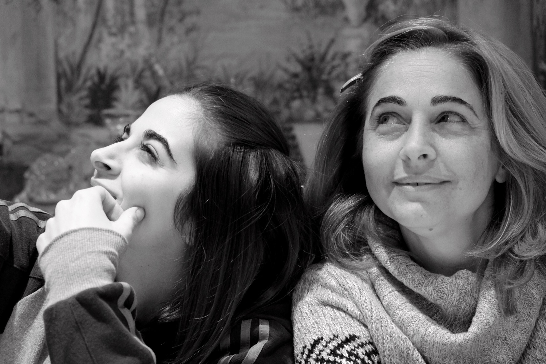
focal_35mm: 83
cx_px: 273
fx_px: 1259
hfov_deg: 24.5
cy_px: 182
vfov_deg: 16.5
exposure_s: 1/20
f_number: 4
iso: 1600
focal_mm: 55
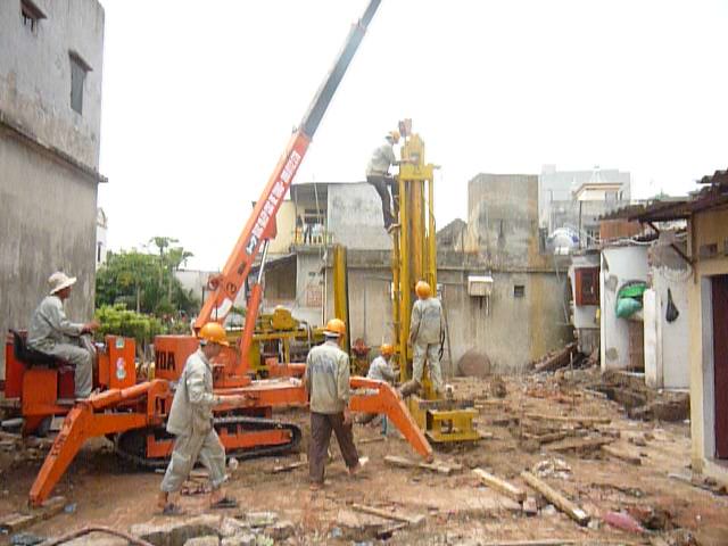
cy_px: 273
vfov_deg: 46.8
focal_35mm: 30
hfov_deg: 60.0
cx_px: 364
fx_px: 631
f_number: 8
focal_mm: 5.2
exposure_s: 1/320
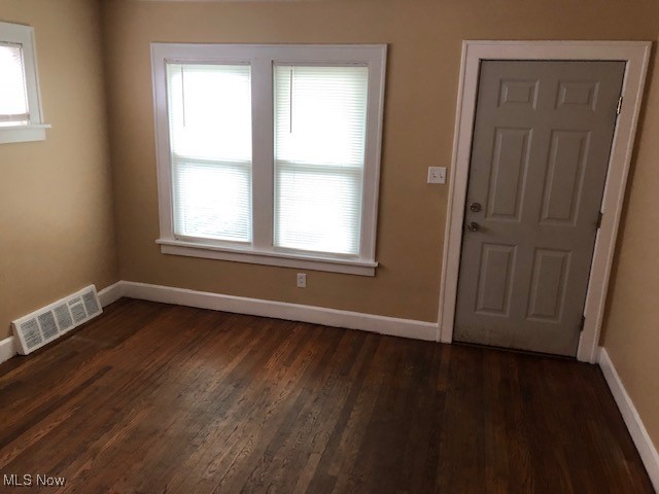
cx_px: 330
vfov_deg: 49.7
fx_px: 533
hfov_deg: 63.4
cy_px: 247
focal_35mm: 28
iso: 50
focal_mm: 3.99
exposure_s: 1/15
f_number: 1.8
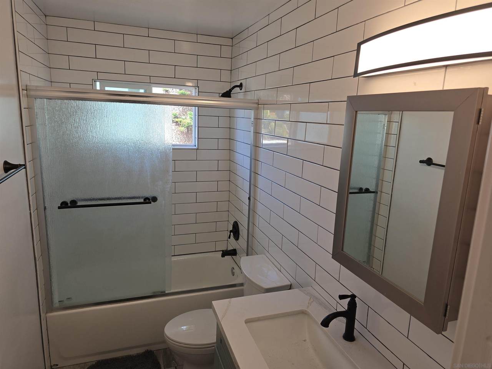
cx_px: 246
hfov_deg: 73.9
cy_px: 184
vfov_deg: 58.9
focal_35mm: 23
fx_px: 327
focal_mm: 6.3
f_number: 1.7
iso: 40
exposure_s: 1/120
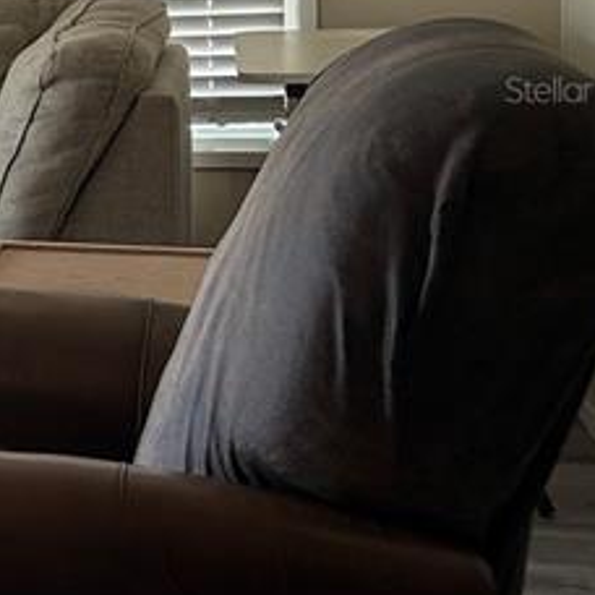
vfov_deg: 16.7
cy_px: 89
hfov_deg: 13.8
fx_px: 2003
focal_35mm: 103
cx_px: -673
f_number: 1.5
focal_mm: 5.7
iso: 80
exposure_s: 1/120
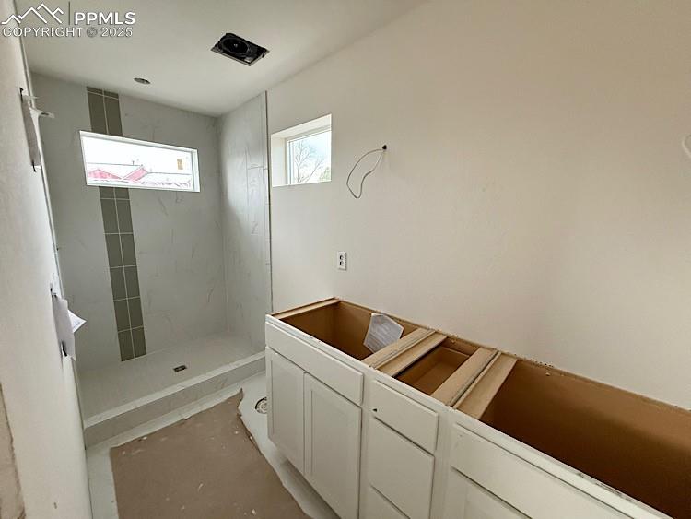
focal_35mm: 14
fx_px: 280
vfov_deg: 85.7
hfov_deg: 102.0
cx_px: 346
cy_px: 260
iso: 640
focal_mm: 2.22
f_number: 2.2
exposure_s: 1/60
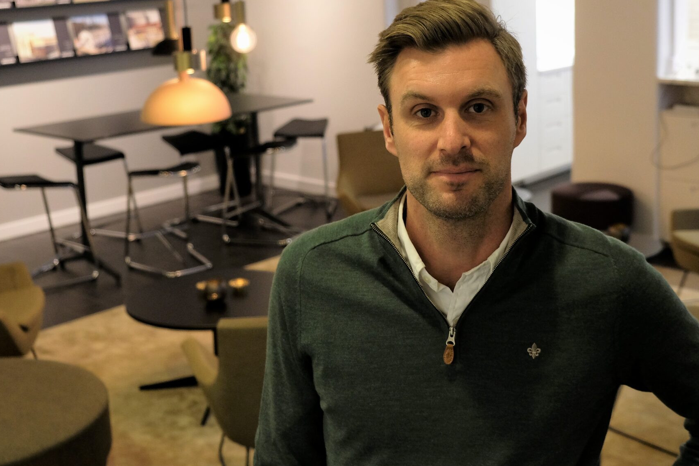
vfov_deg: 24.9
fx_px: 1048
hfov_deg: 36.7
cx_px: 416
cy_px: 152
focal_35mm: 54
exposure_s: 1/60
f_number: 3.2
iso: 1250
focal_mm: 24.3
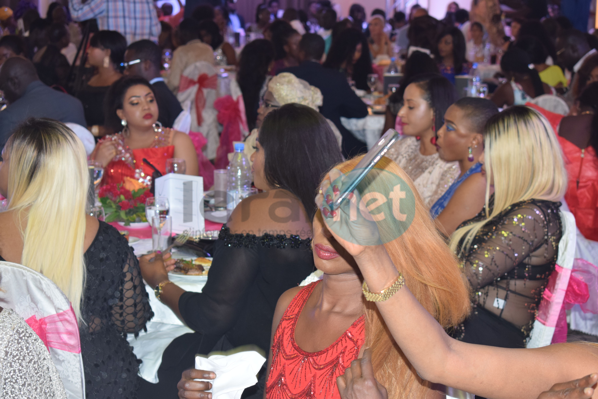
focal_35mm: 82
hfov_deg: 24.6
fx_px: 1370
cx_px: 299
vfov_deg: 16.6
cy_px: 200
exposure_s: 1/40
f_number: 5.6
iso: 500
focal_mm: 55
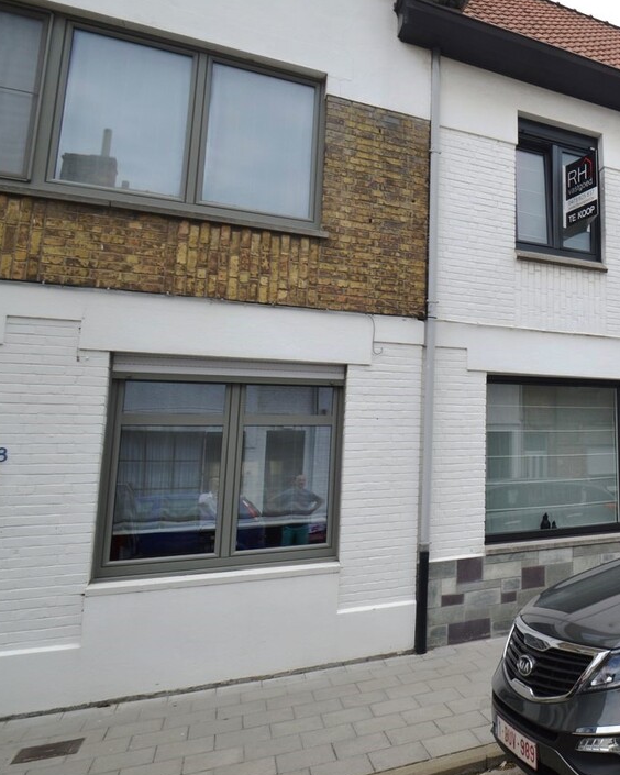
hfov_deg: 41.0
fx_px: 619
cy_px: 352
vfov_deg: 63.9
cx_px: 702
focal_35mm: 27
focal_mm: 10
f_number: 7.1
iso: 100
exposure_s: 1/250
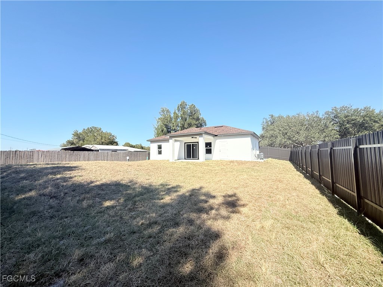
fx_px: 155
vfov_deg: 85.7
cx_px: 192
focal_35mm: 14
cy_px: 144
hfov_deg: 102.1
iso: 64
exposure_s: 1/1961
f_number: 2.2
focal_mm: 2.22
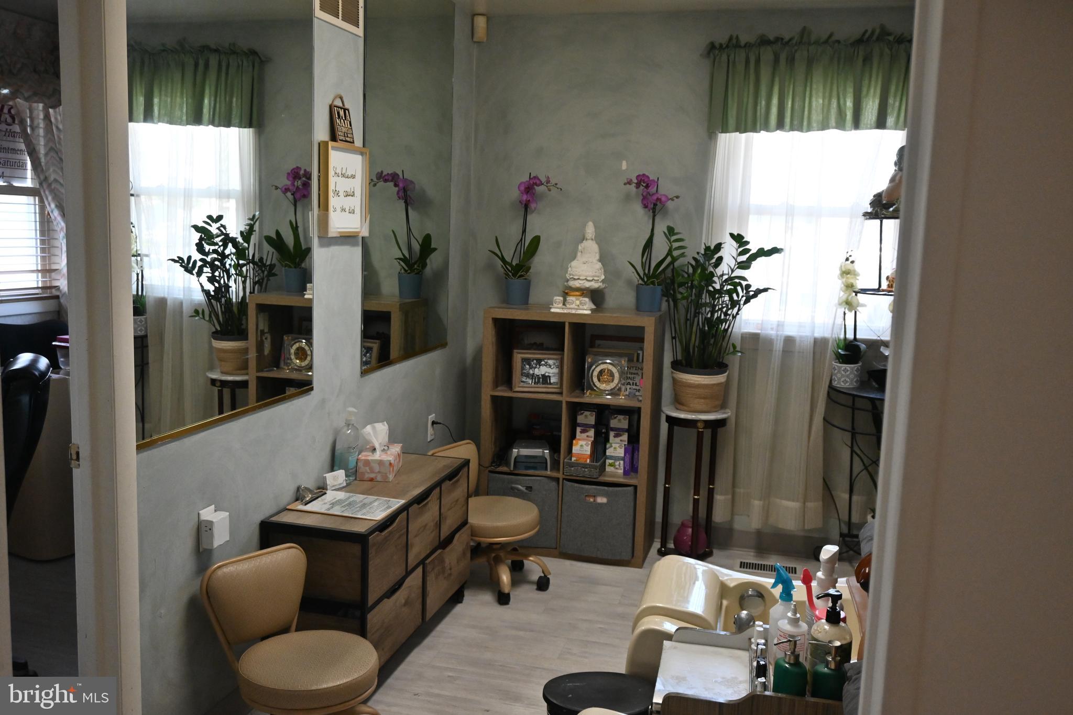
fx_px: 939
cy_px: 358
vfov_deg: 41.7
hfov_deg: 59.5
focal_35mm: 32
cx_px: 536
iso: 1600
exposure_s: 1/125
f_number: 4
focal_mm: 21
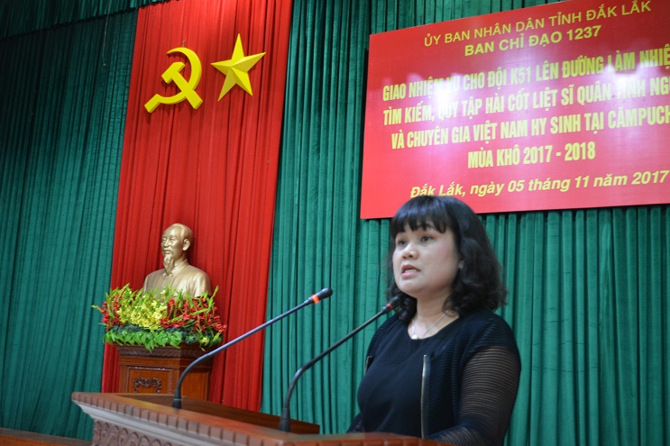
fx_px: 781
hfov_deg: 46.4
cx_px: 349
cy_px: 238
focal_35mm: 42
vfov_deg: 31.9
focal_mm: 26
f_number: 4
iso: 1600
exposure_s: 1/20
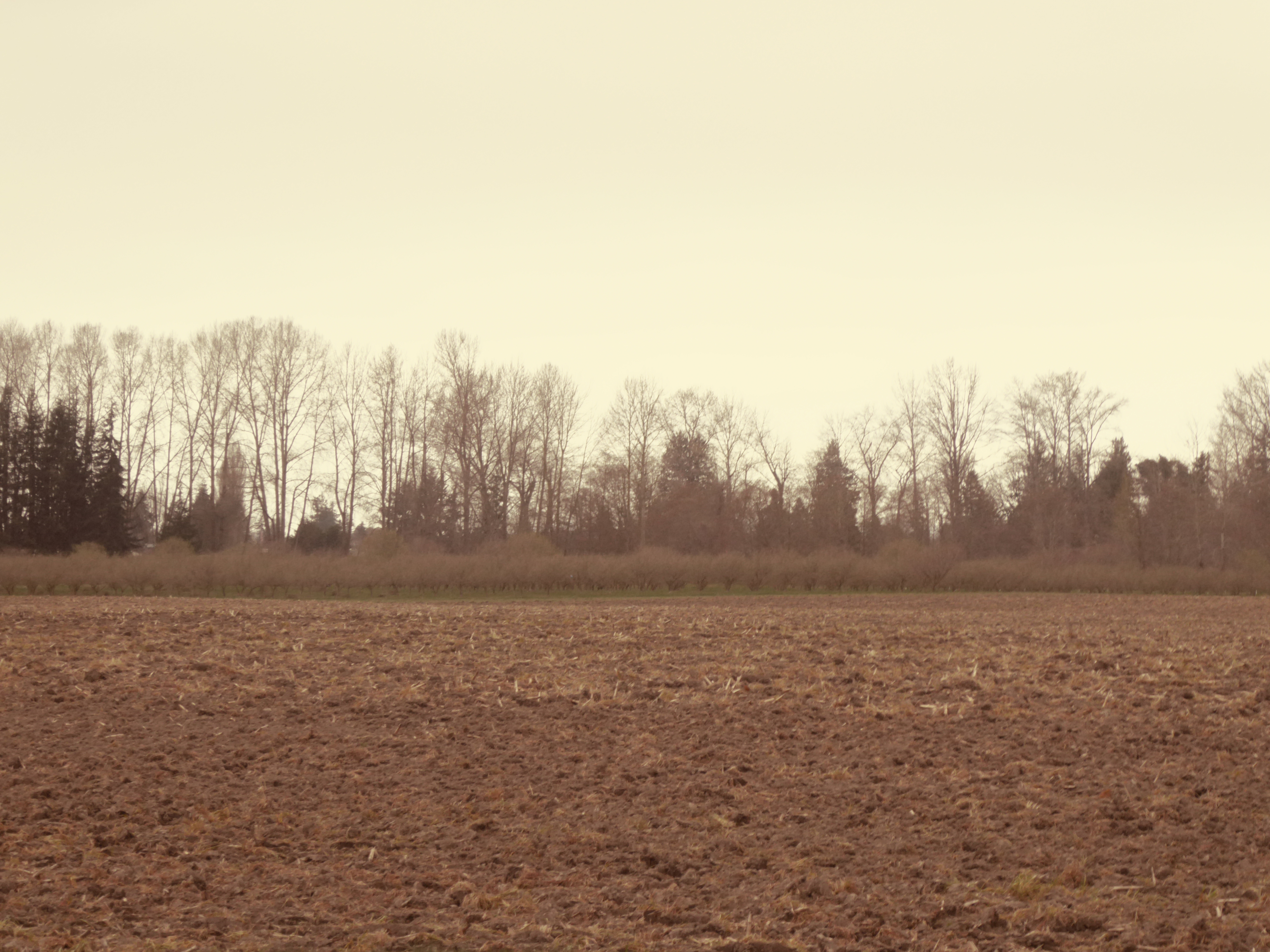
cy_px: 476
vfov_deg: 12.0
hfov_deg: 15.9
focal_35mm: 124
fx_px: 4549
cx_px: 635
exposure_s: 1/60
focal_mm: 22.3
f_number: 5.2
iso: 100
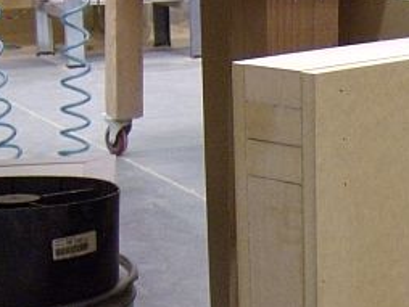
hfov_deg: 18.4
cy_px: 428
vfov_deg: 13.8
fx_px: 1206
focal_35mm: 102
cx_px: 467
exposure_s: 1/15
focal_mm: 6.4
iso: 400
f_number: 3.6
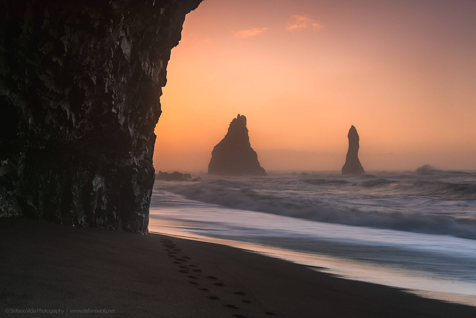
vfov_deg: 30.5
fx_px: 582
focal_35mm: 44
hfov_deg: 44.5
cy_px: 159
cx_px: 238
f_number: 9
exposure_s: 1/2.5
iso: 64
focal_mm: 44
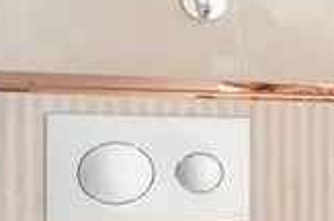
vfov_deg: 14.1
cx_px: 809
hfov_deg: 14.3
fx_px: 870
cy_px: 262
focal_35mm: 94
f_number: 4.5
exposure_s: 1/80
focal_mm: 12
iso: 400
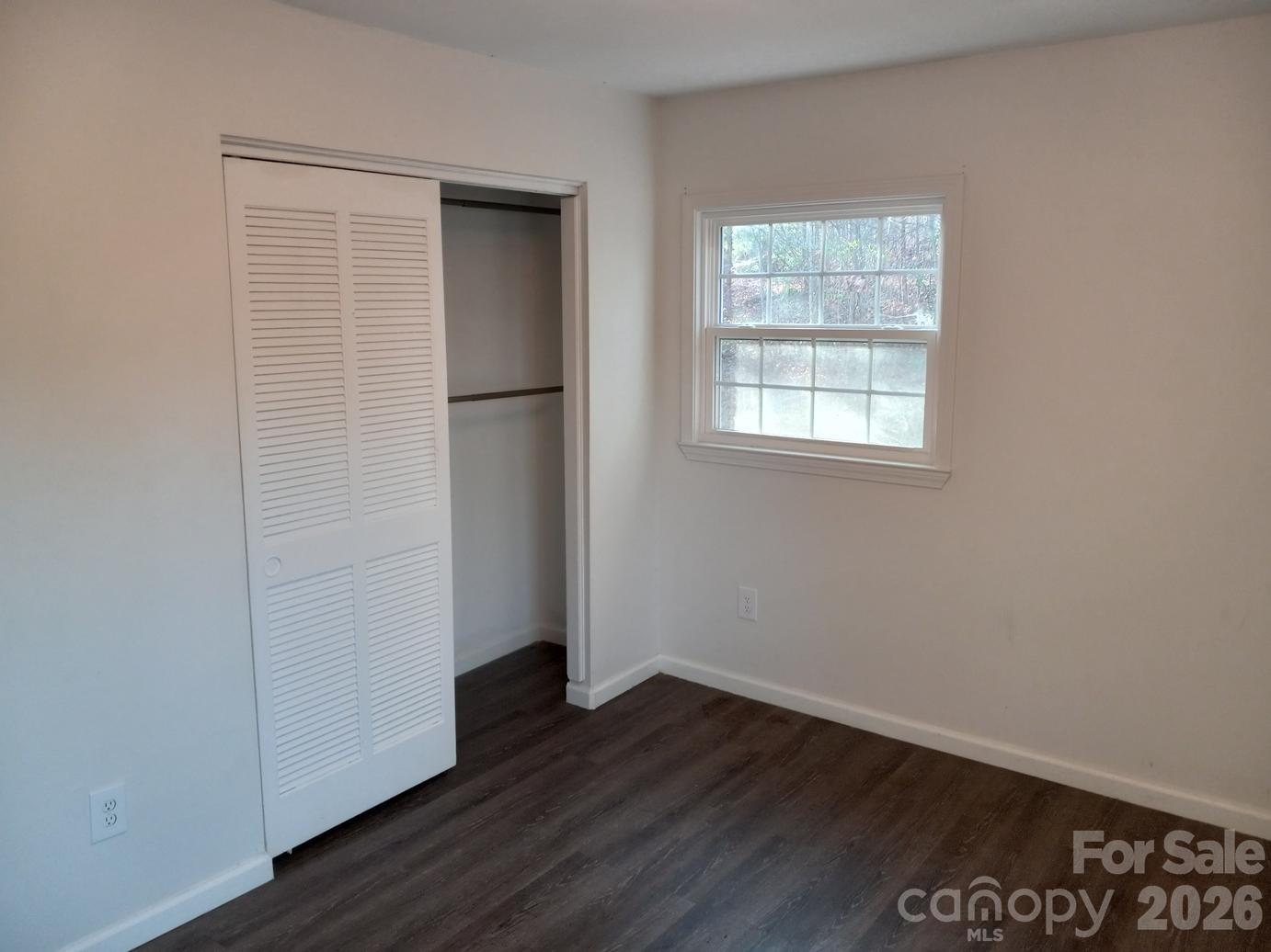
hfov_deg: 65.3
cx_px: 636
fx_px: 991
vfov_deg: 51.3
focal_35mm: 27
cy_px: 476
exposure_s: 1/60
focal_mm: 3.94
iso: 125
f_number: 1.8
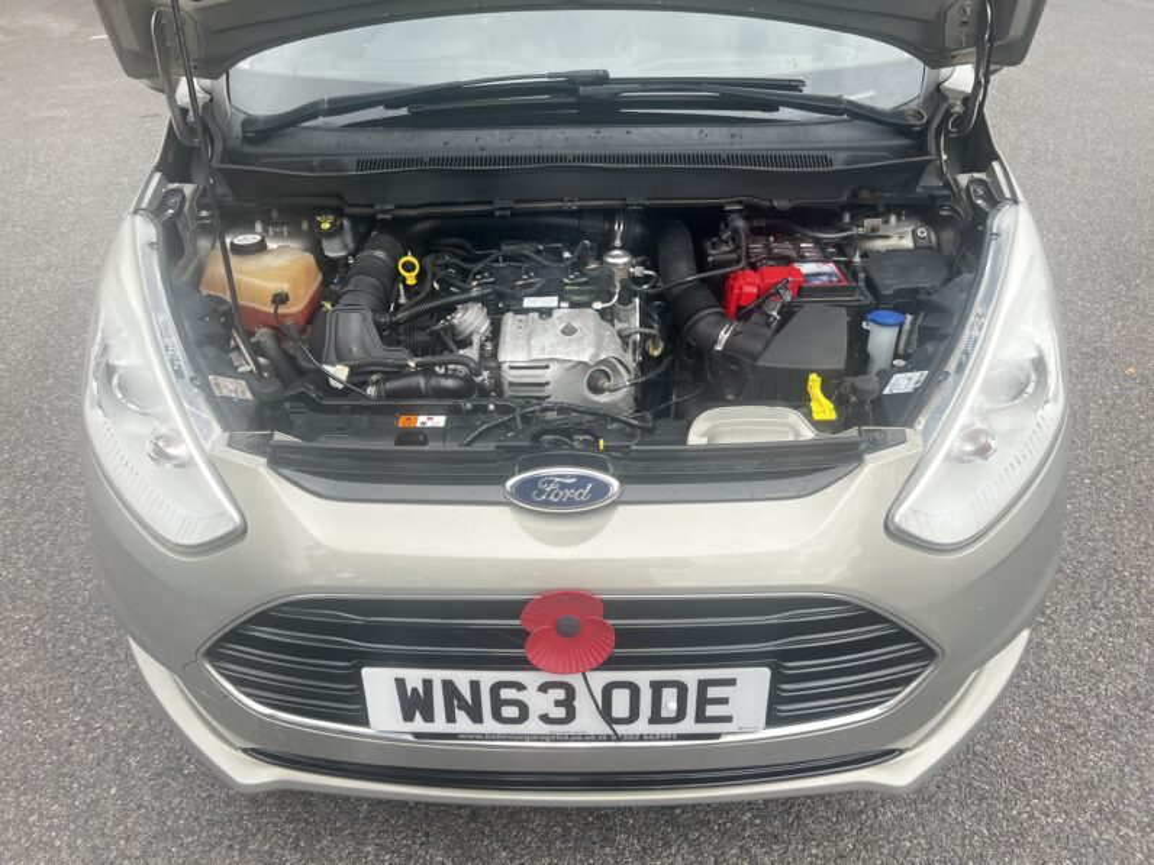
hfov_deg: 67.3
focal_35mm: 26
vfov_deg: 53.1
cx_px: 577
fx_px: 867
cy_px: 432
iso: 50
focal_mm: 5.7
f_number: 1.5
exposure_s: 1/389
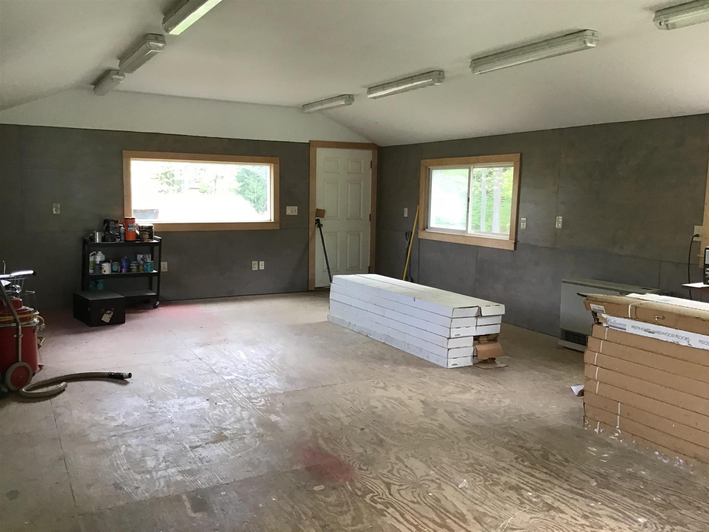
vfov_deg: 45.4
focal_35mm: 31
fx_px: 635
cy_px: 266
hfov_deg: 58.4
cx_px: 354
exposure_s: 1/30
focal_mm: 3.3
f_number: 2.4
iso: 50
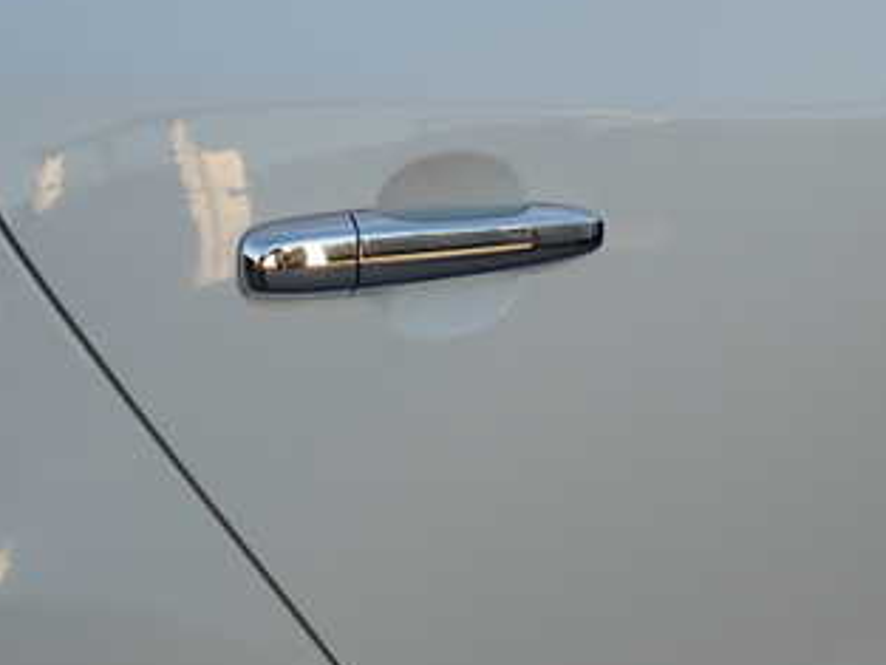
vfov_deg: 21.3
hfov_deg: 28.1
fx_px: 1767
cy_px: 348
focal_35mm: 69
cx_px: 529
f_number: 3.5
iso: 100
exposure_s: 1/320
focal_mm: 6.37
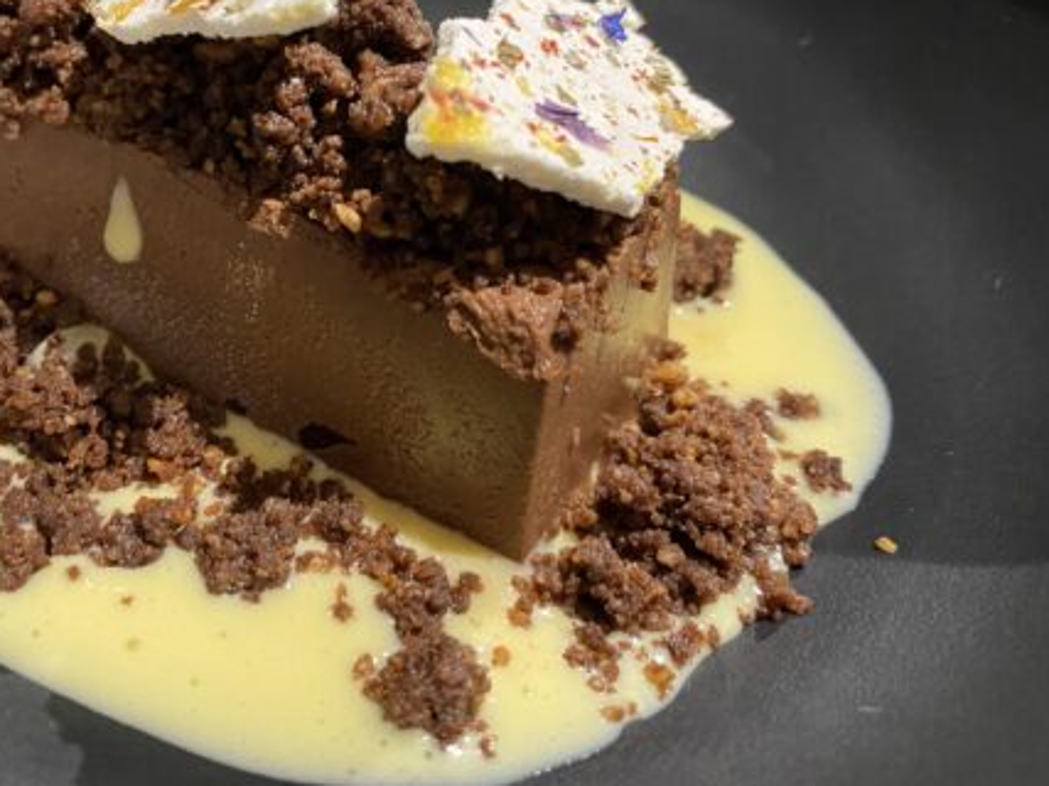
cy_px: 280
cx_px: 344
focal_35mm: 39
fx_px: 1182
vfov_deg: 36.5
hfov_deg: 47.1
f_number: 1.8
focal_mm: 4.25
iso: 400
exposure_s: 1/50
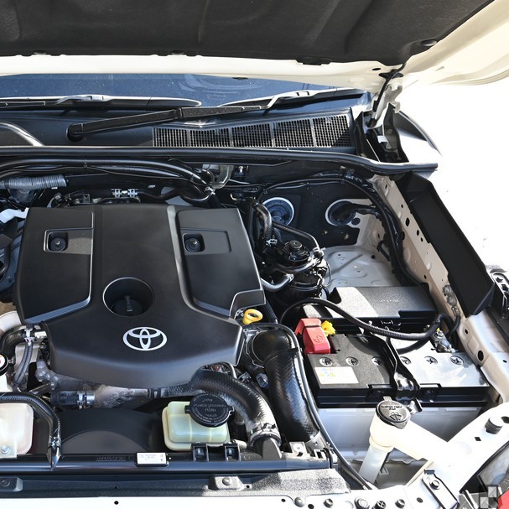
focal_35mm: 37
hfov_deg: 43.0
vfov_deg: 44.9
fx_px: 616
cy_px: 267
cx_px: 106
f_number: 6.7
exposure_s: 1/30
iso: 100
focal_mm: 24
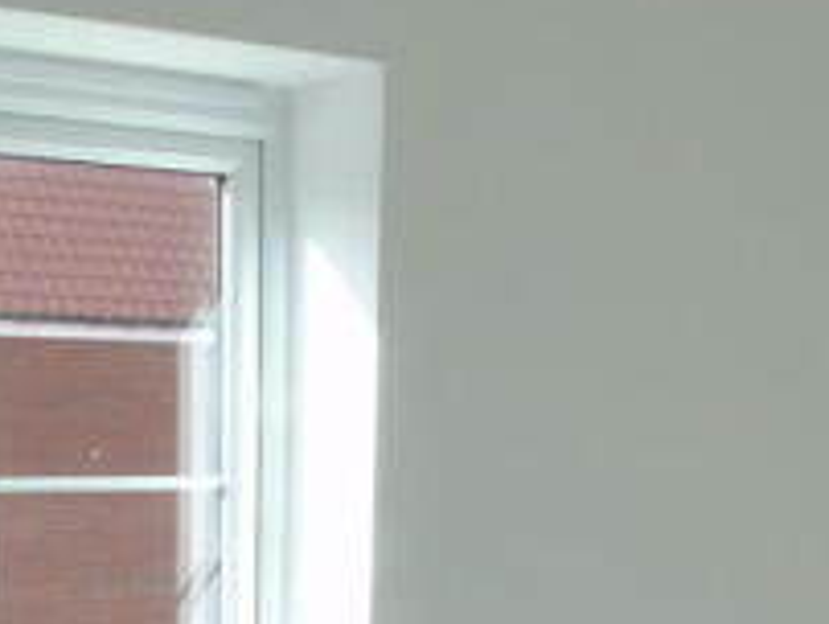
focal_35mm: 72
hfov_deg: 27.0
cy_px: 807
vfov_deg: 19.0
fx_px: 1726
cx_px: 388
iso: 80
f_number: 8.1
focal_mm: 4.4
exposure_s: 1/30
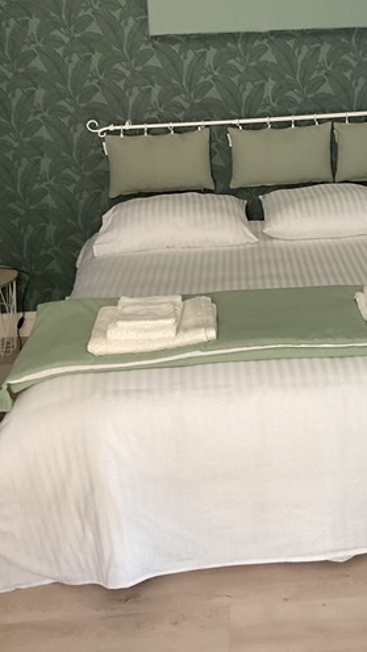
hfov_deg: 23.3
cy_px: 191
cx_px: 275
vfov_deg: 39.8
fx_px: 882
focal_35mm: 51
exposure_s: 1/60
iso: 160
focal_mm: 3
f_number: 1.8
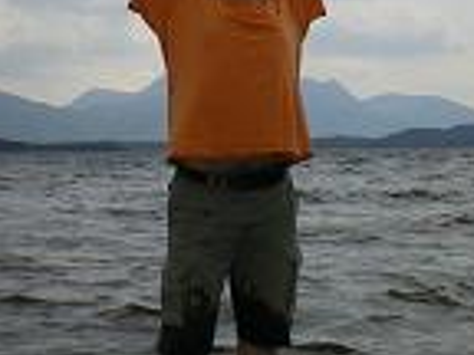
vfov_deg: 15.8
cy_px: 108
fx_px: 1273
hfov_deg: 21.1
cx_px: 204
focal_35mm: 93
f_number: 4.6
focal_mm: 6.3
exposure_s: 1/640
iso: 64
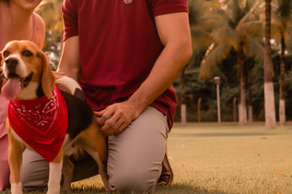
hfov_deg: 19.2
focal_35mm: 106
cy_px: 25
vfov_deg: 12.8
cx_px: 78
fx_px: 859
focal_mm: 35
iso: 80
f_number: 2.8
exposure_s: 1/320
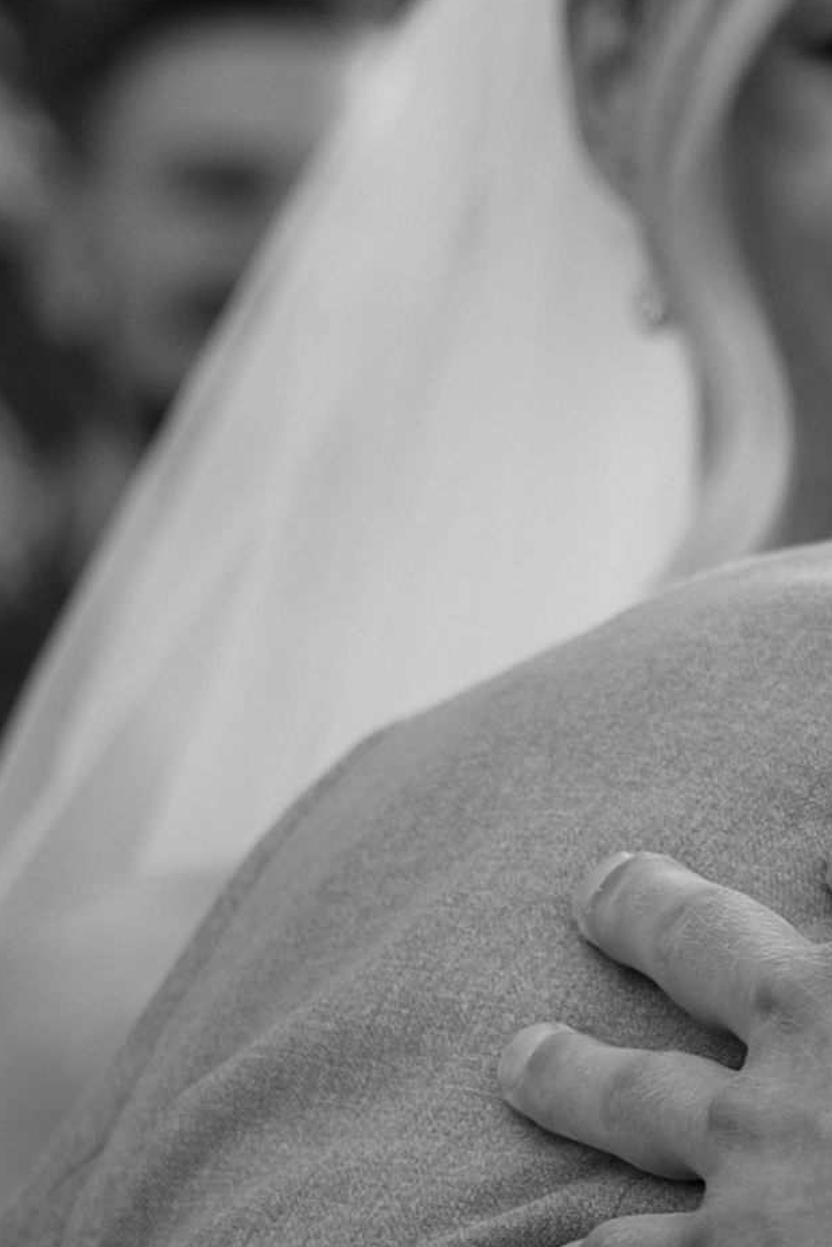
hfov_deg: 5.7
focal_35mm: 236
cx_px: 1385
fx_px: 8181
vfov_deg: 8.7
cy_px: 1260
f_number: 2.8
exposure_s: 1/250
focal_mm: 57
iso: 50
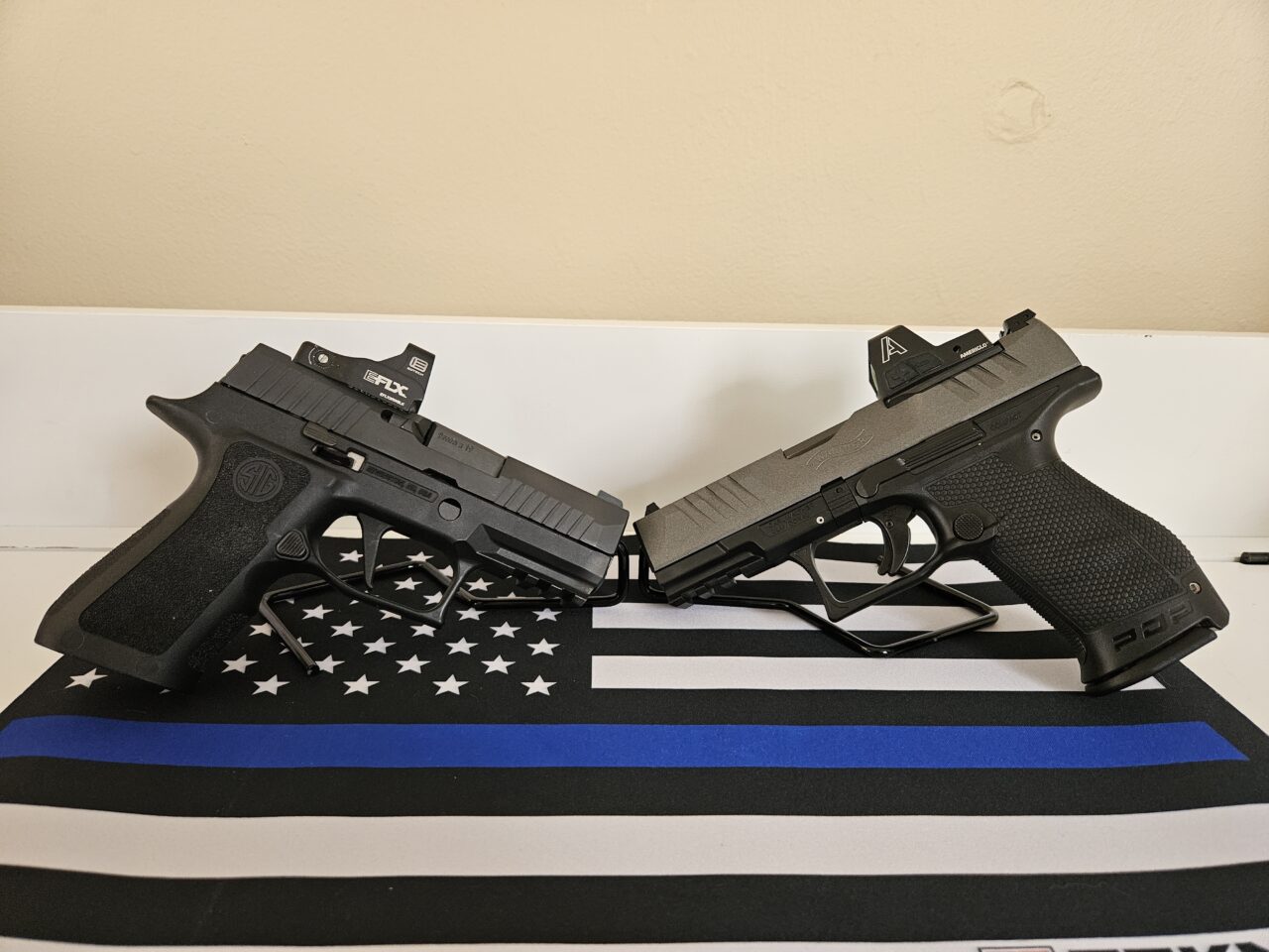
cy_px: 476
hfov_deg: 73.9
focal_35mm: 23
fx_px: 843
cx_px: 634
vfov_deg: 58.9
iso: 500
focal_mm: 5.4
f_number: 1.8
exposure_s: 1/170
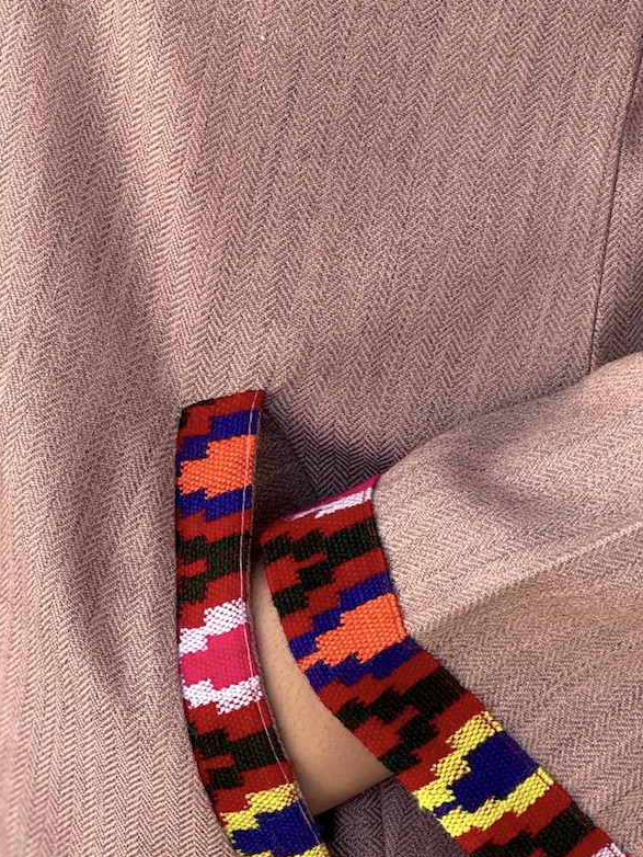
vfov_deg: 14.1
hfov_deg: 10.6
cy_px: 272
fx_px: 3465
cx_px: 335
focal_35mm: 140
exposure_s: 1/99
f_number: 2.8
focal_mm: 9
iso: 80
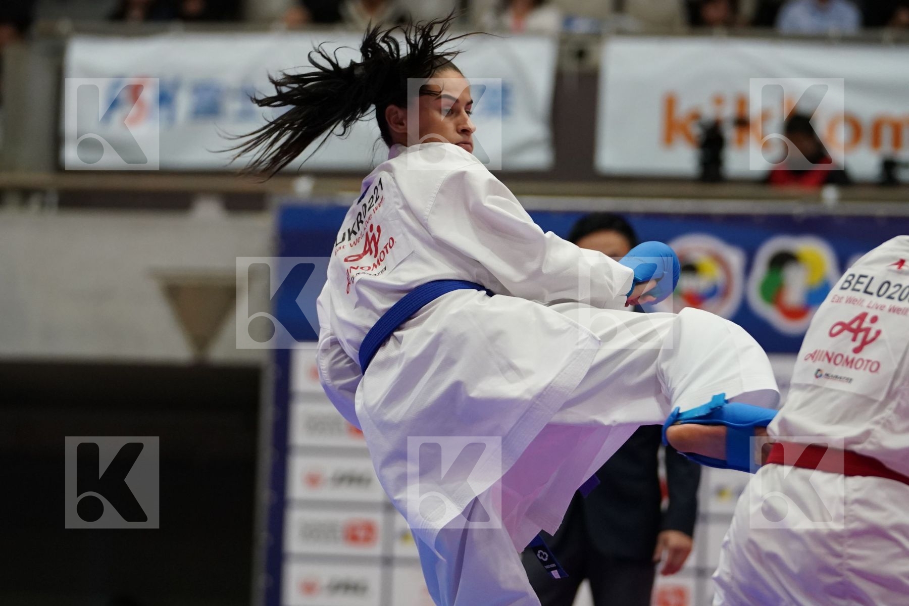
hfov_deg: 10.0
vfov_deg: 6.7
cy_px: 303
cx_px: 454
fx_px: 5176
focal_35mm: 205
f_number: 2.8
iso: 2500
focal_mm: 137
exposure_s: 1/1000
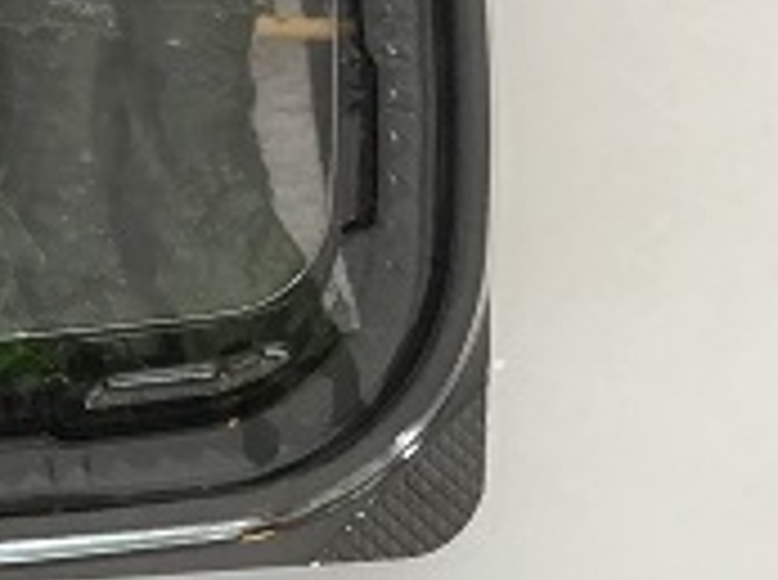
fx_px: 2579
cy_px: 4
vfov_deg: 12.7
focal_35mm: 115
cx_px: -481
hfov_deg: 15.5
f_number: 2.4
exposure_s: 1/30
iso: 32
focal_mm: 3.3
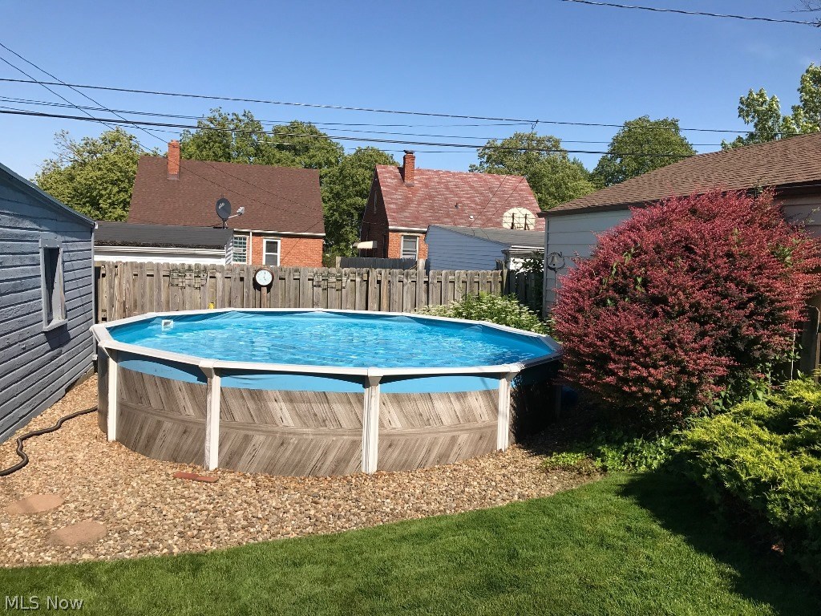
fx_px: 664
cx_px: 410
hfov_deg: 63.4
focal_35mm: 28
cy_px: 308
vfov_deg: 49.7
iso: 20
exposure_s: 1/2740
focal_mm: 3.99
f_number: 1.8
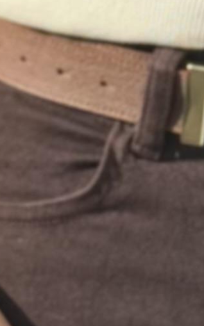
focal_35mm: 403
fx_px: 3586
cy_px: -183
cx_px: 365
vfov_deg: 5.2
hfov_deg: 3.2
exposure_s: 1/1152
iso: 64
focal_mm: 6.76
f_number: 1.78
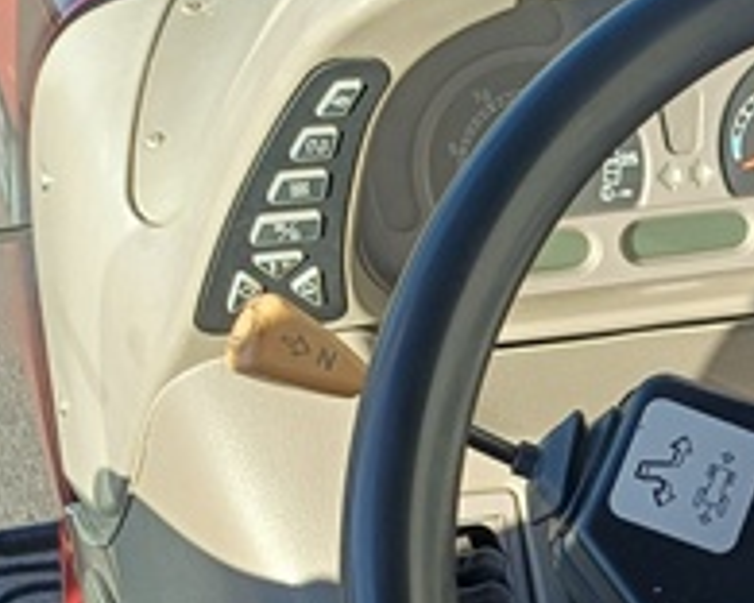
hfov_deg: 22.0
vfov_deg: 18.8
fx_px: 1785
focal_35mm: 80
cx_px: 909
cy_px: 564
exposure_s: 1/177
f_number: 1.8
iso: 50
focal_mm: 4.65
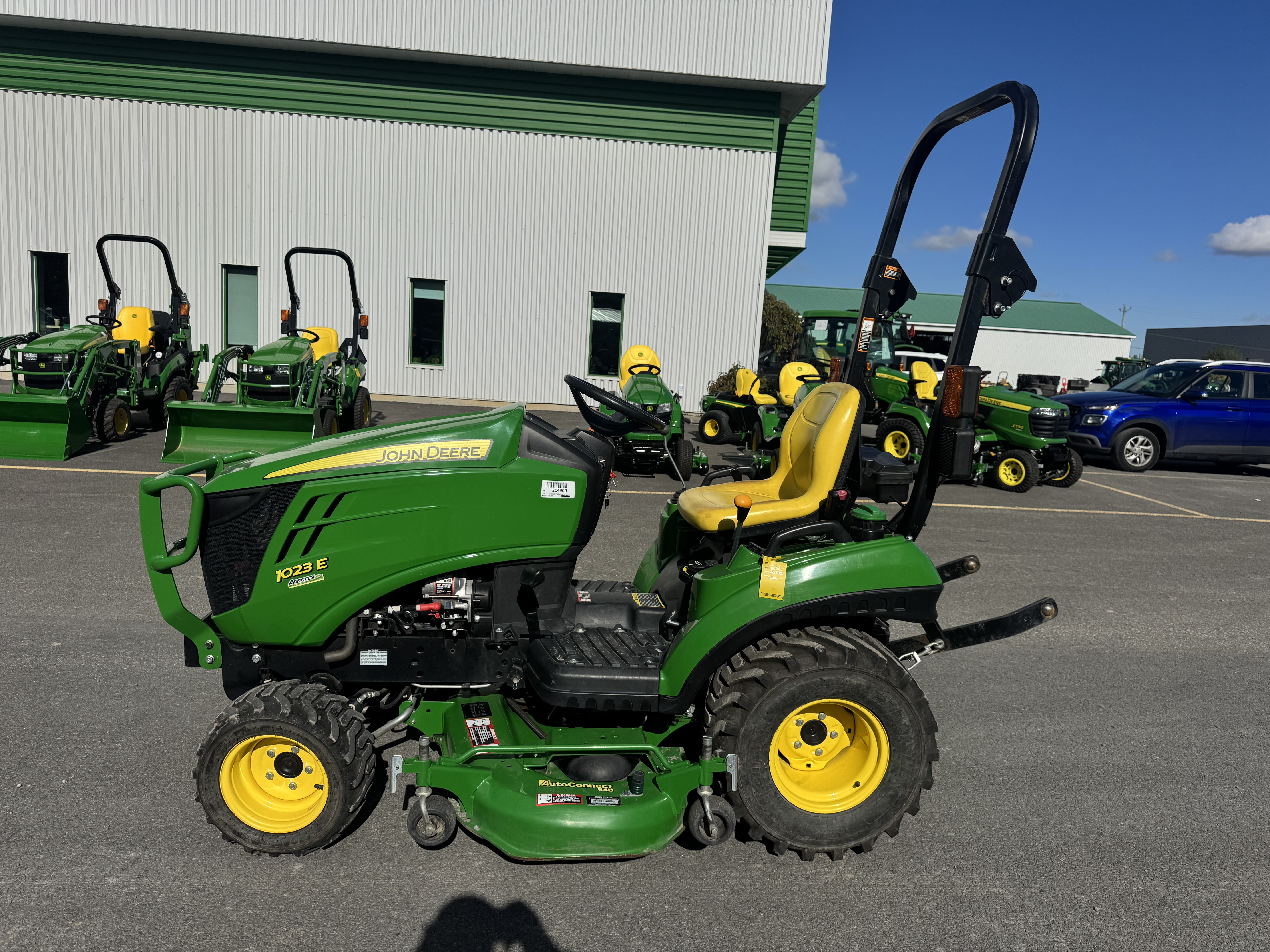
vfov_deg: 56.8
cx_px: 635
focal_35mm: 24
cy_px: 476
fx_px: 881
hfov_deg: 71.6
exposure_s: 1/12346
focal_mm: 6.76
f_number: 1.78
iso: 80
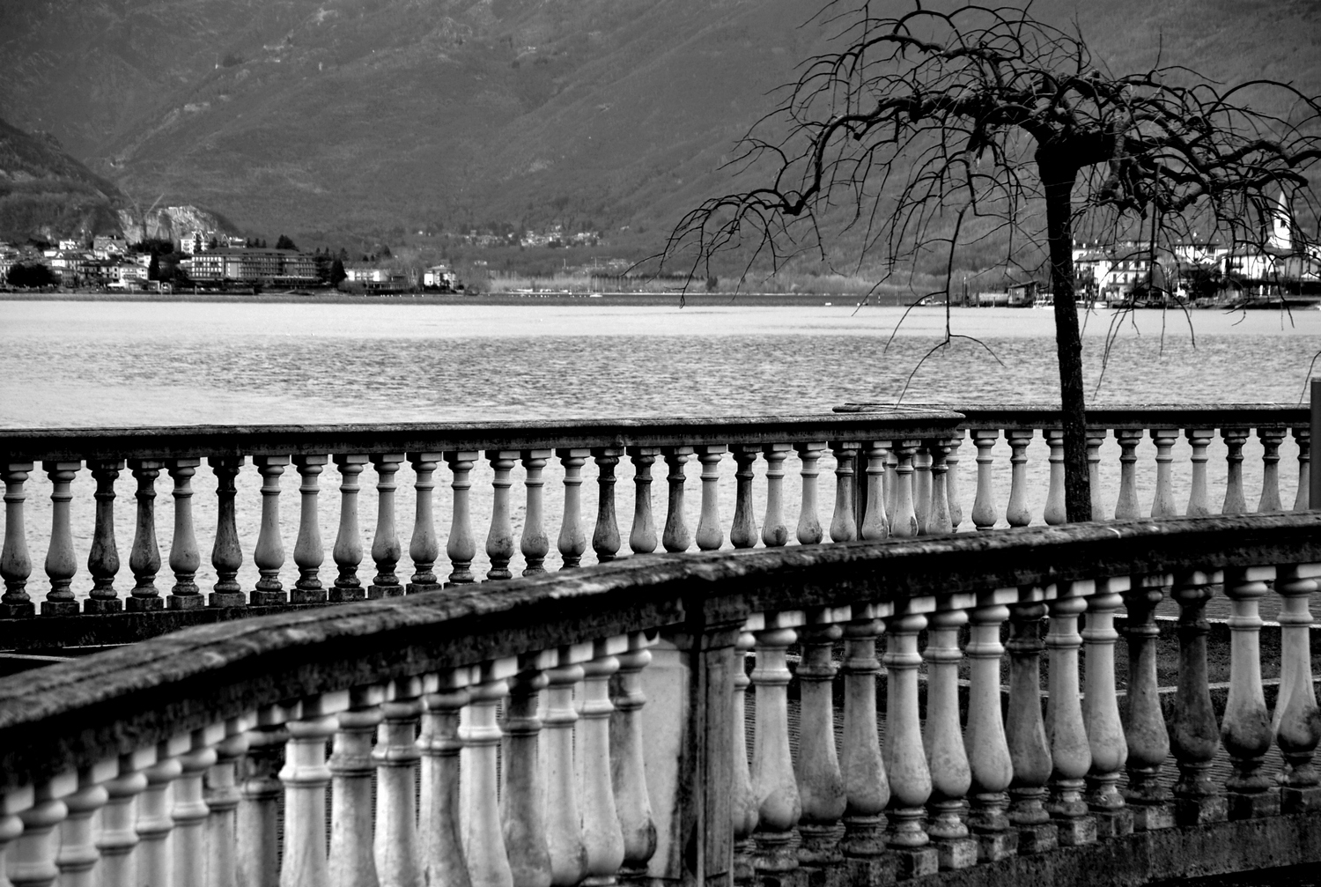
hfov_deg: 16.0
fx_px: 4688
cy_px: 444
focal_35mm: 128
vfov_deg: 10.8
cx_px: 660
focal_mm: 85
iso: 100
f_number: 7.1
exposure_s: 1/125
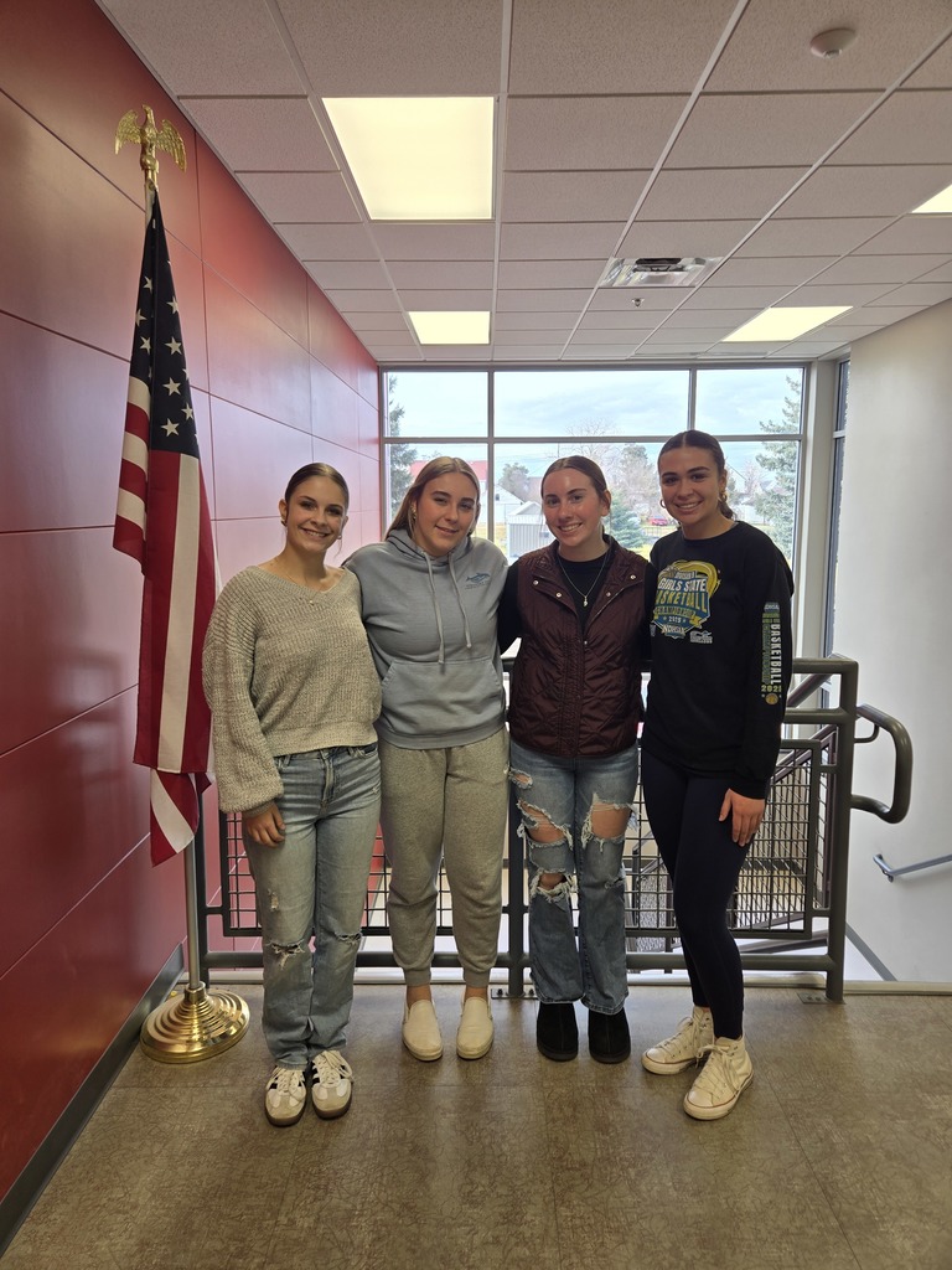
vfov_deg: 73.9
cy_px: 635
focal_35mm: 23
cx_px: 476
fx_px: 843
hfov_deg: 58.9
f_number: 1.8
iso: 25
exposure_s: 1/75.1
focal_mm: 5.4
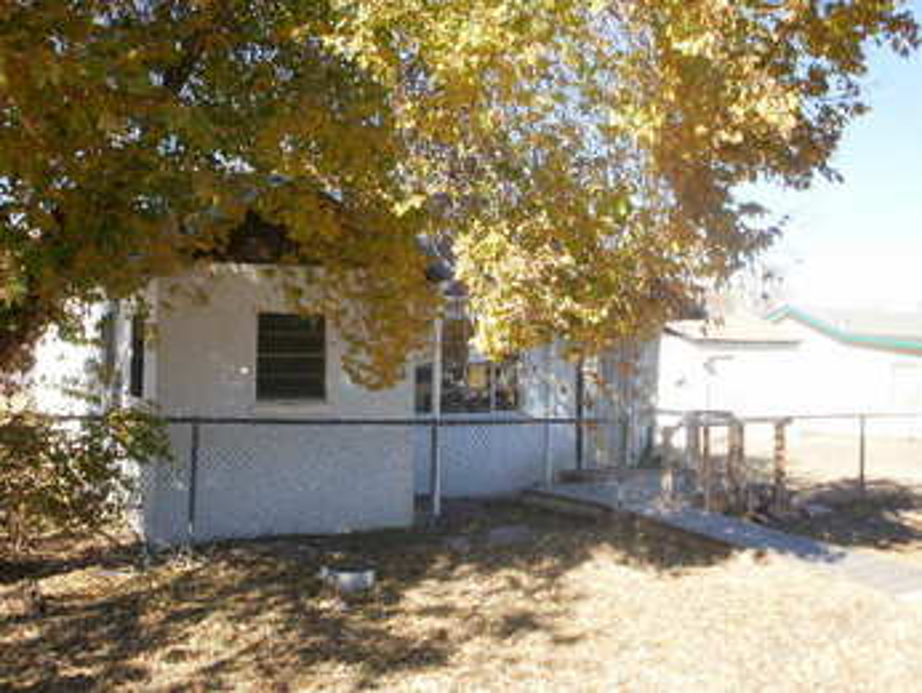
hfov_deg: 51.3
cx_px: 461
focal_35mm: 36
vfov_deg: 39.7
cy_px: 346
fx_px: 960
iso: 100
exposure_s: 1/160
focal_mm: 6.3
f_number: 5.6
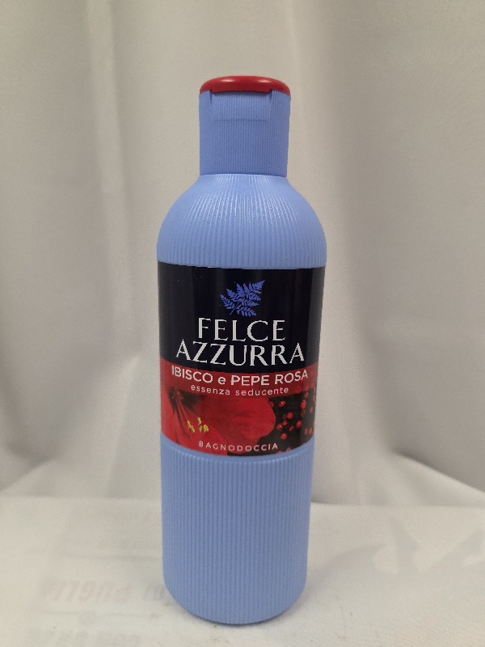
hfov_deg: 58.9
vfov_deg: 73.9
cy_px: 324
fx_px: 430
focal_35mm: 23
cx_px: 242
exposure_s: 1/101
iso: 400
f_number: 1.7
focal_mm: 6.3
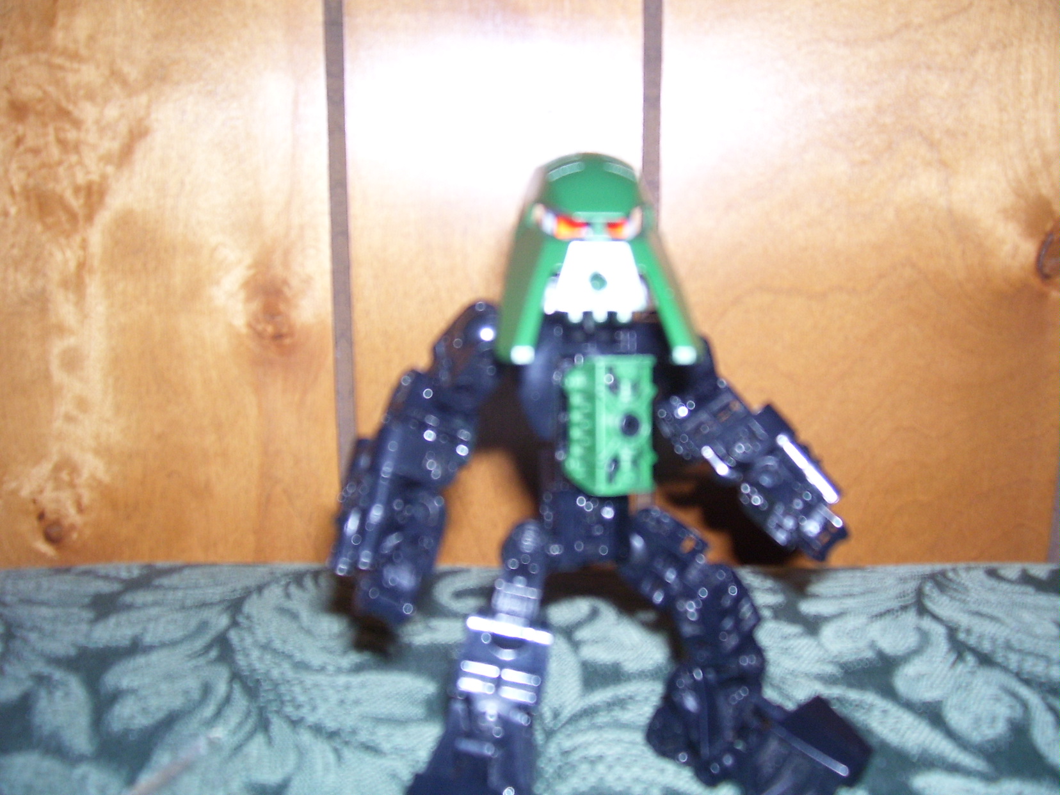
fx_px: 1041
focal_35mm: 34
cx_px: 530
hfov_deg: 54.0
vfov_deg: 41.8
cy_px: 398
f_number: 2.7
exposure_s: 1/60
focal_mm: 5.6
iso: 125
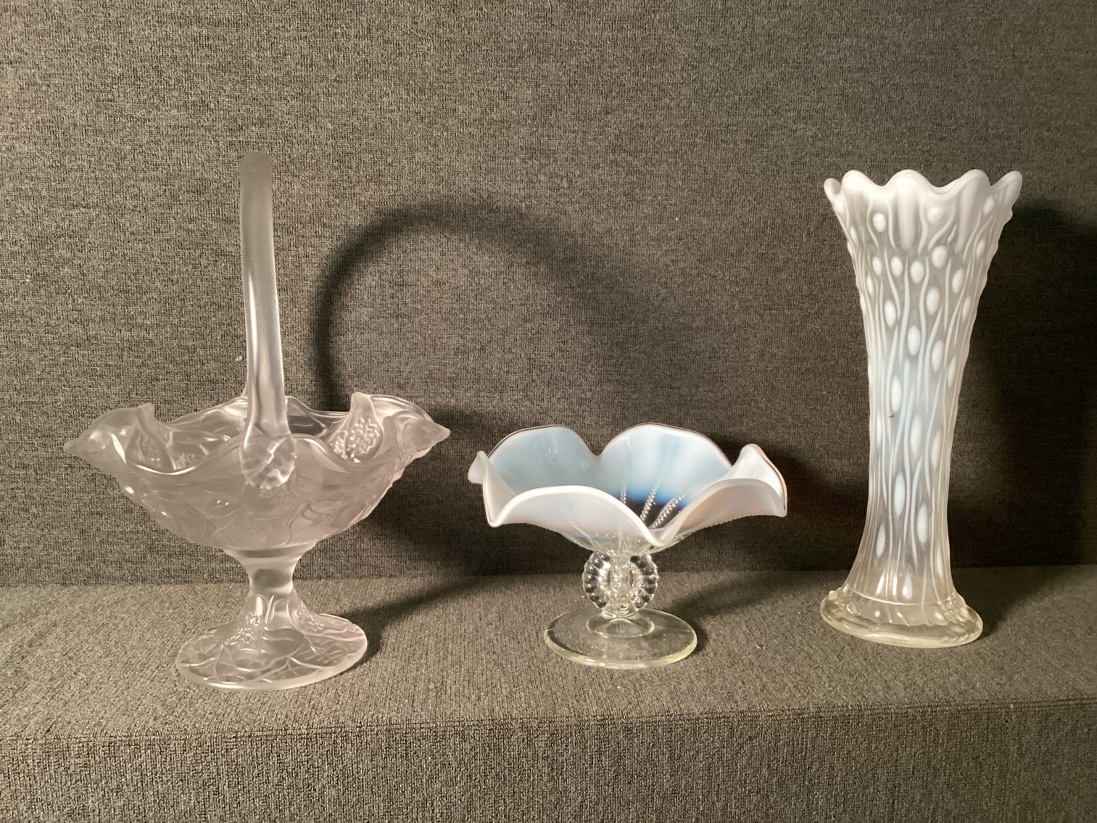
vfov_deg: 45.4
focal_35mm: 31
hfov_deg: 58.3
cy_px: 412
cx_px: 548
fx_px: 982
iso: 400
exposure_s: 1/40
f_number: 2.4
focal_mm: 3.3
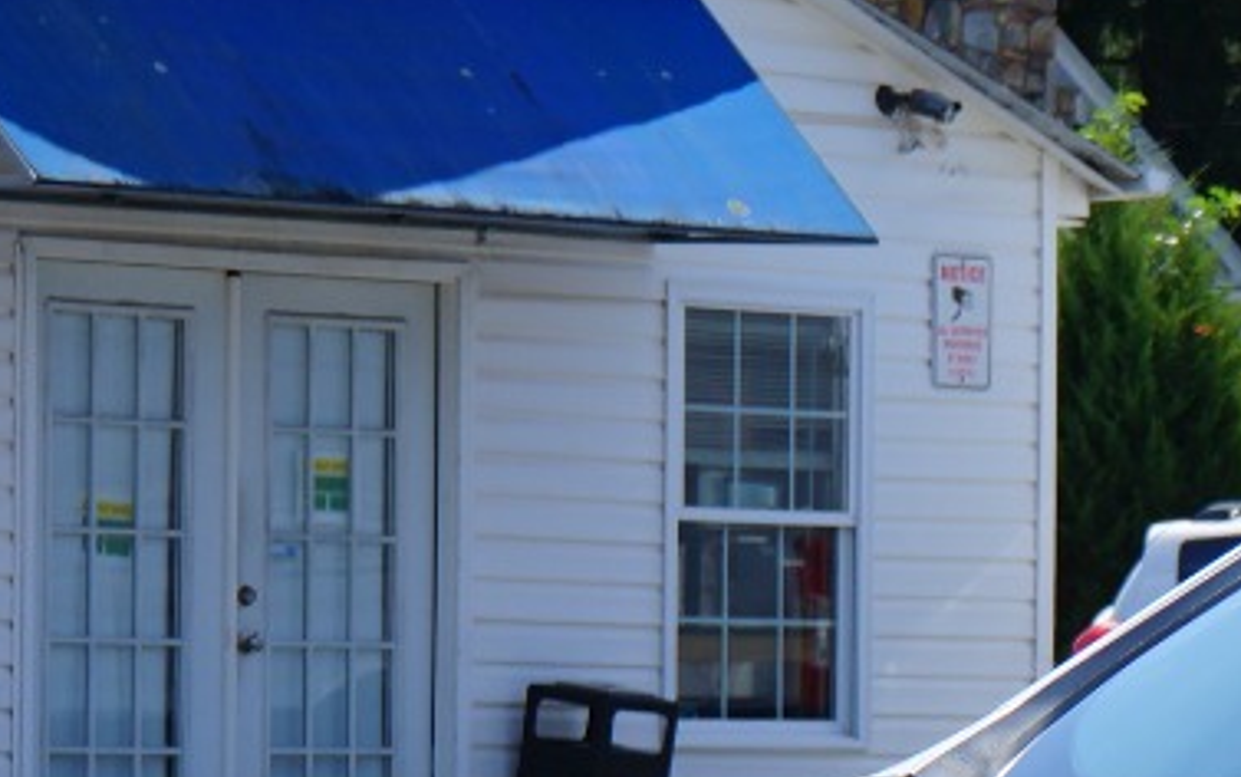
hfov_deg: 7.8
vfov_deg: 5.0
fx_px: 8764
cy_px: 1254
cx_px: 2237
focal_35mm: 259
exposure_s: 1/125
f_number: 11
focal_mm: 59
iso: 100
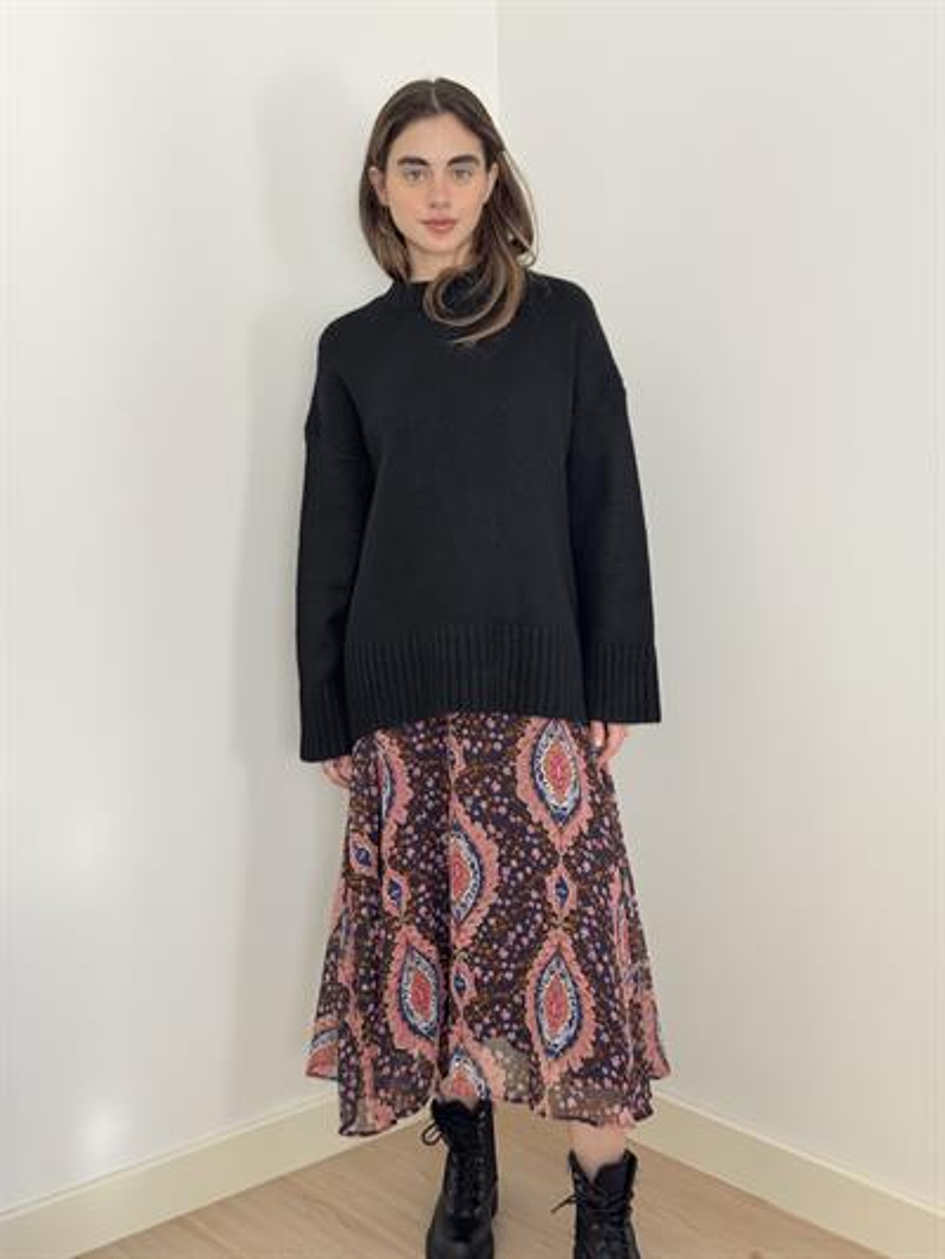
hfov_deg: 30.3
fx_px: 1746
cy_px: 630
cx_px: 472
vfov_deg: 39.6
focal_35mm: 48
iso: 125
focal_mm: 6.76
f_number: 1.78
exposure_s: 1/60
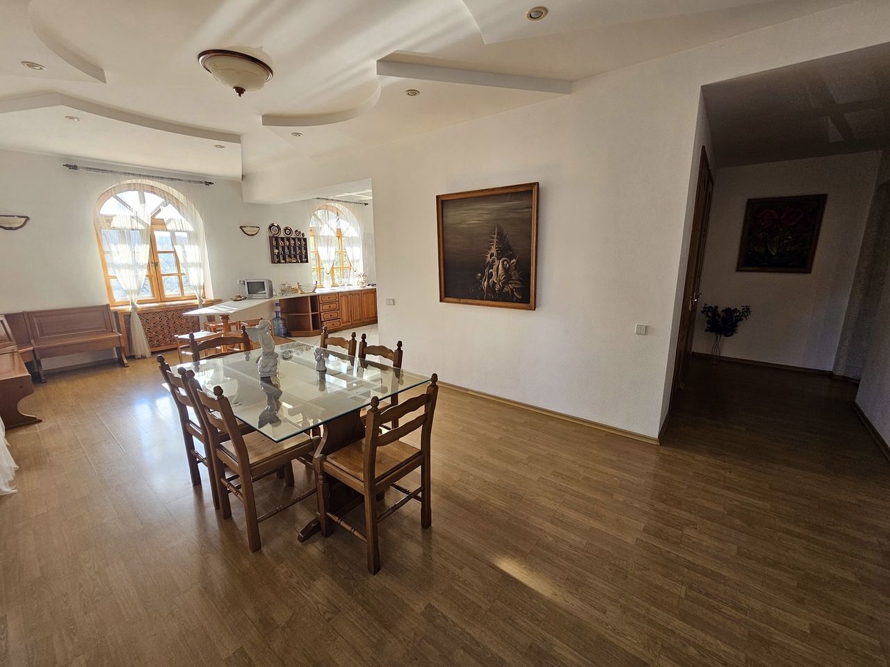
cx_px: 445
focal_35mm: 13
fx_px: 334
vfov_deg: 89.9
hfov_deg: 106.2
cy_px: 334
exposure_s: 1/50
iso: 50
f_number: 2.2
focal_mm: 2.2
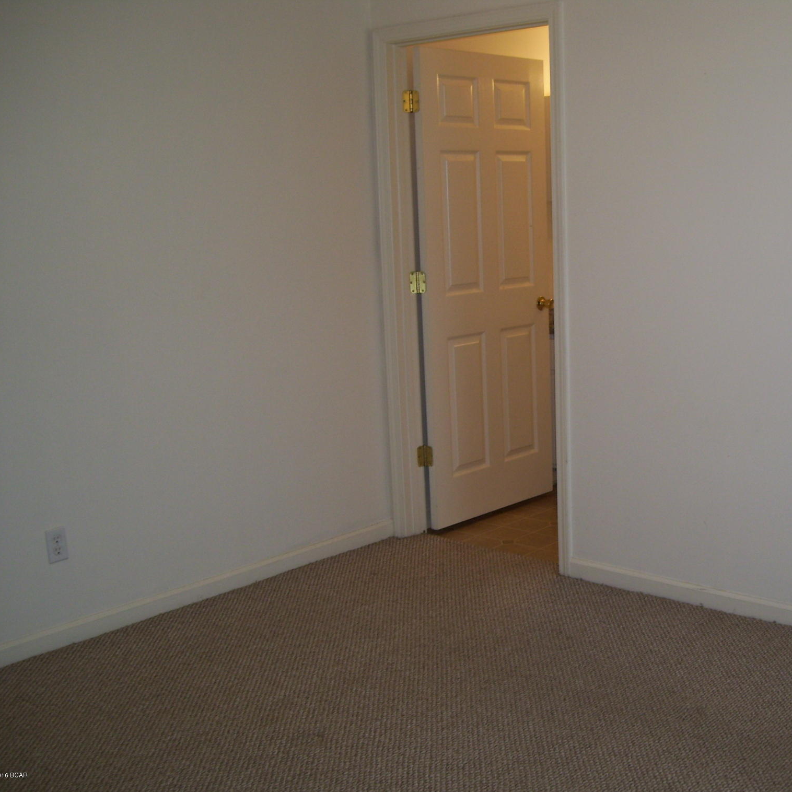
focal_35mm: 43
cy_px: 400
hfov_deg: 38.8
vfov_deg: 39.2
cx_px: 521
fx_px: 1113
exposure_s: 1/60
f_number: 2.7
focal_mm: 6
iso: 80
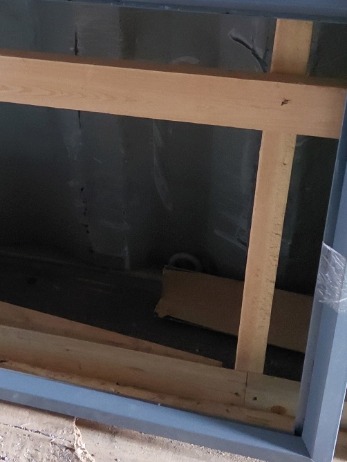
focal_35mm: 61
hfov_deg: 23.6
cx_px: 54
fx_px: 815
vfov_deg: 31.1
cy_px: 117
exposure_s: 1/20
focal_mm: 4.69
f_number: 1.8
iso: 1250
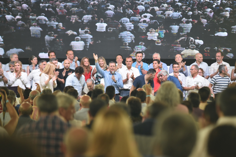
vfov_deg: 8.1
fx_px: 1114
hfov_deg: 12.1
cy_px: 78
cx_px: 118
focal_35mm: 170
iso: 2000
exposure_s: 1/400
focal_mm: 170
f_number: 2.8
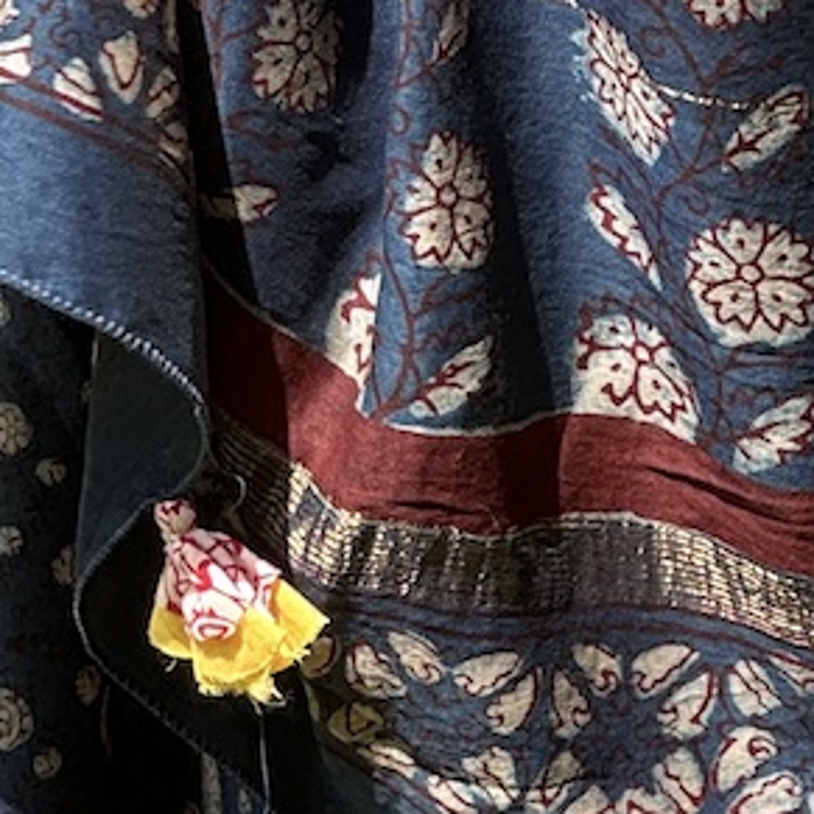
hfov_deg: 5.3
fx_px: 8859
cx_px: 441
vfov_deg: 5.2
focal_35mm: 333
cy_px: -434
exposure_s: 1/235
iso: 25
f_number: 2.8
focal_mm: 9
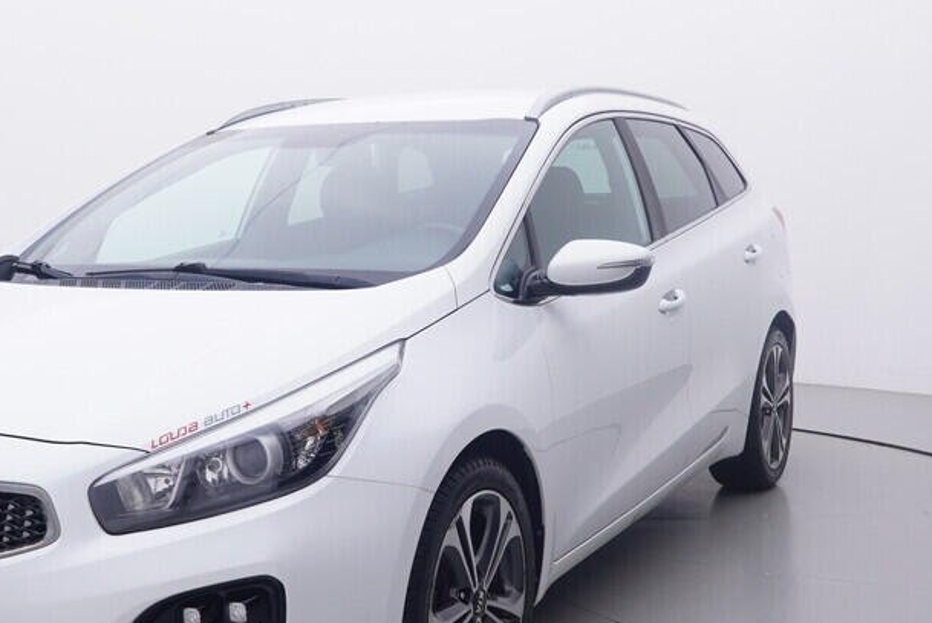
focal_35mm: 53
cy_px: 341
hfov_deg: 37.2
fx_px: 1378
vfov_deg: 25.5
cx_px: 376
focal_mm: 15
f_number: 5
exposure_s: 1/80
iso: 200
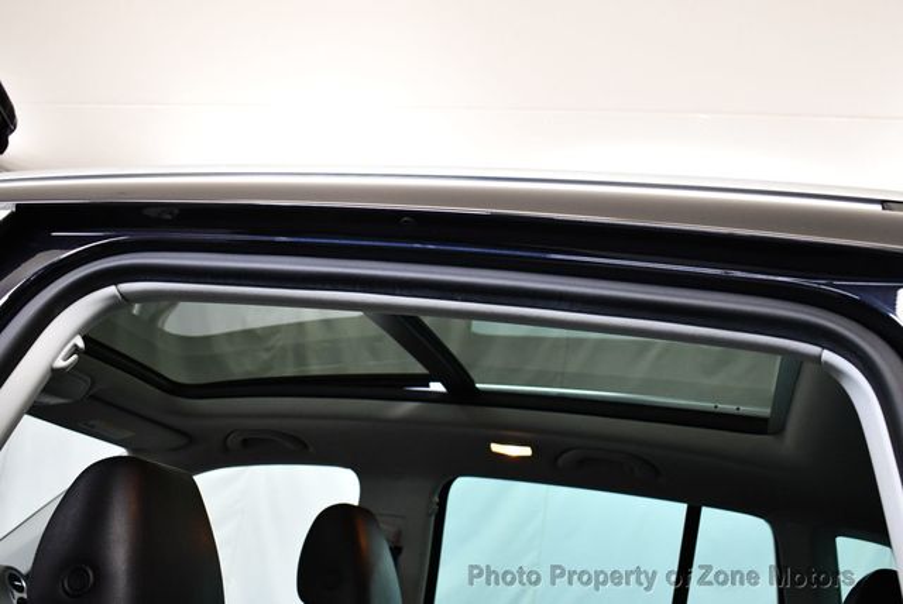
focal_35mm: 36
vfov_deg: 36.9
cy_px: 302
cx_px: 452
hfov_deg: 53.1
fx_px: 904
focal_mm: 18
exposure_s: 1/125
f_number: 3.5
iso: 1600
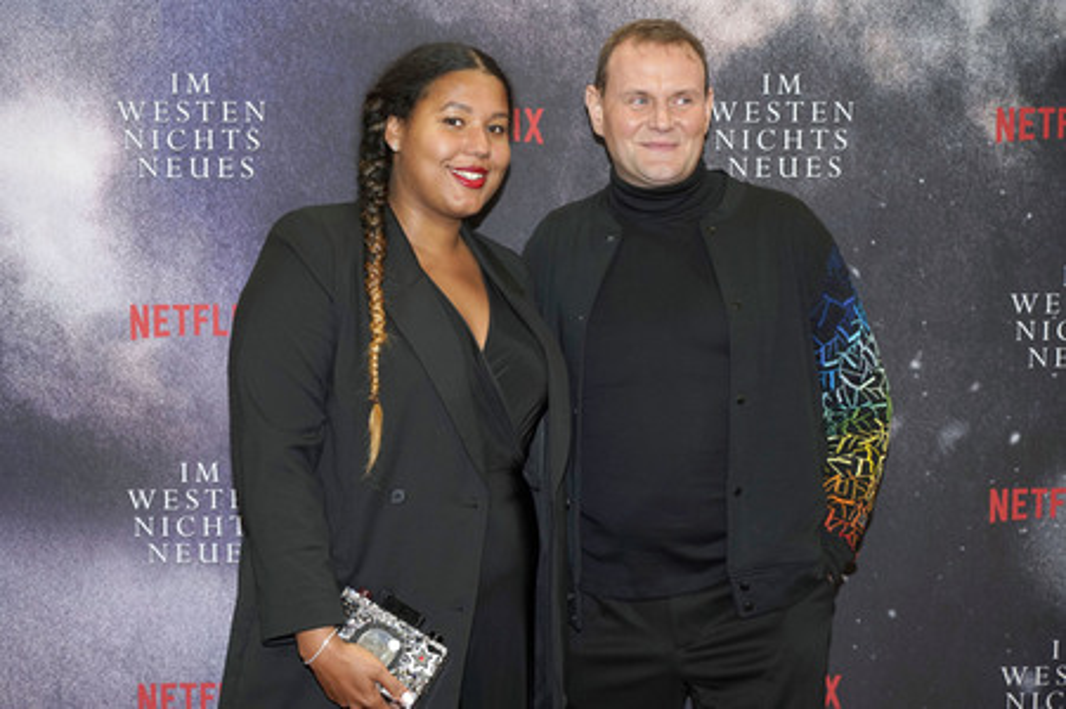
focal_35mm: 57
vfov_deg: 23.7
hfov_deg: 35.1
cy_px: 354
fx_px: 1687
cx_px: 533
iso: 640
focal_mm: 57
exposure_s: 1/160
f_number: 5.6
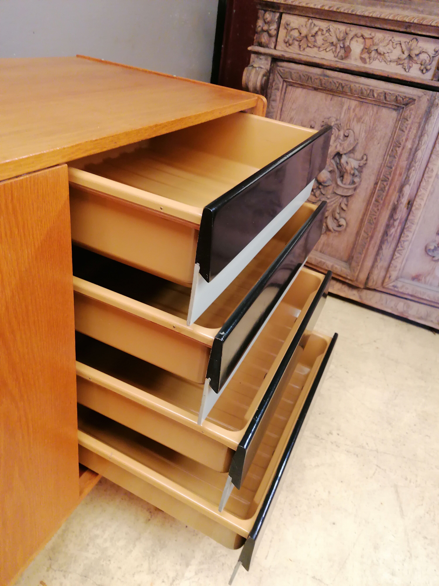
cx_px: 220
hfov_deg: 51.4
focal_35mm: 27
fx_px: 457
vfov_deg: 65.3
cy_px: 293
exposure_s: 1/33.3
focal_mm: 4.75
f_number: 1.8
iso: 320
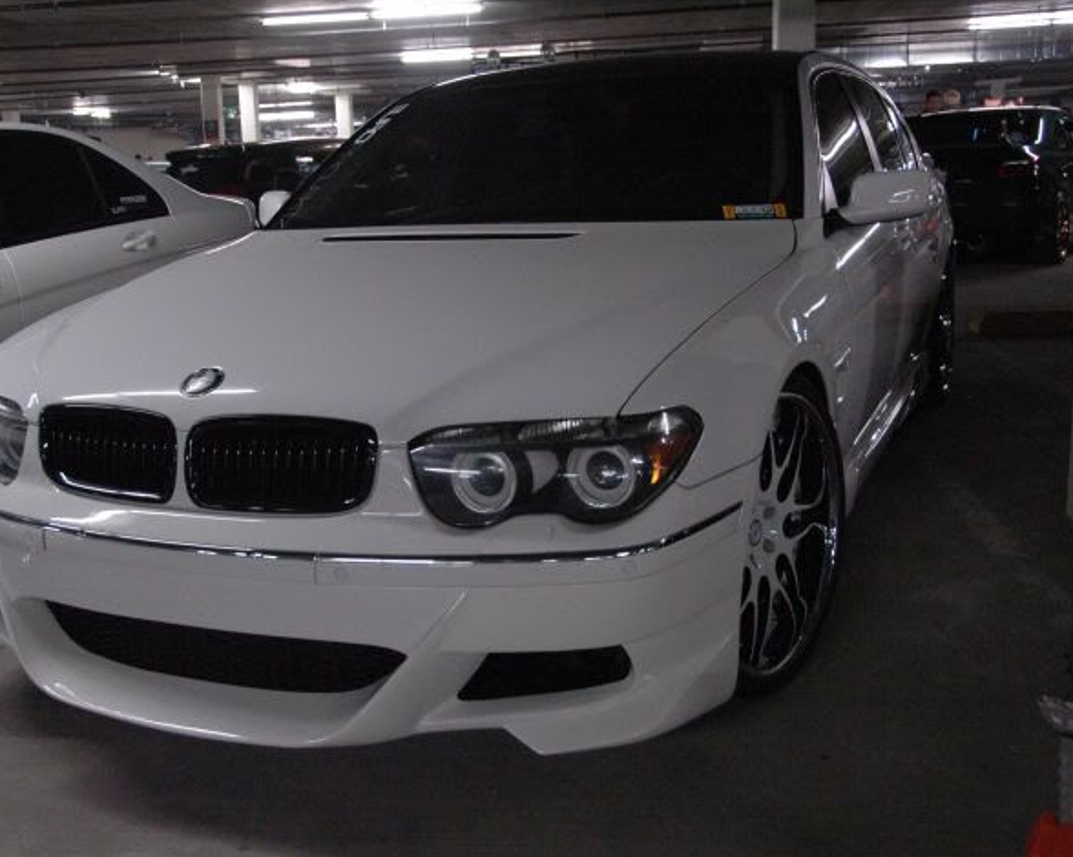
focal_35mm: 38
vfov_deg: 39.1
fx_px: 1206
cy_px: 425
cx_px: 458
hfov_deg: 47.8
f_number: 3.8
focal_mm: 22
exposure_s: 1/30
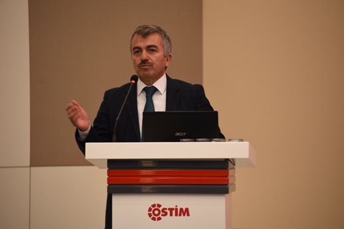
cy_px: 114
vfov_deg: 4.6
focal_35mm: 300
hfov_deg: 6.9
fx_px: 2866
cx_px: 172
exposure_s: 1/80
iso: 800
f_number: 5.6
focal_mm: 300
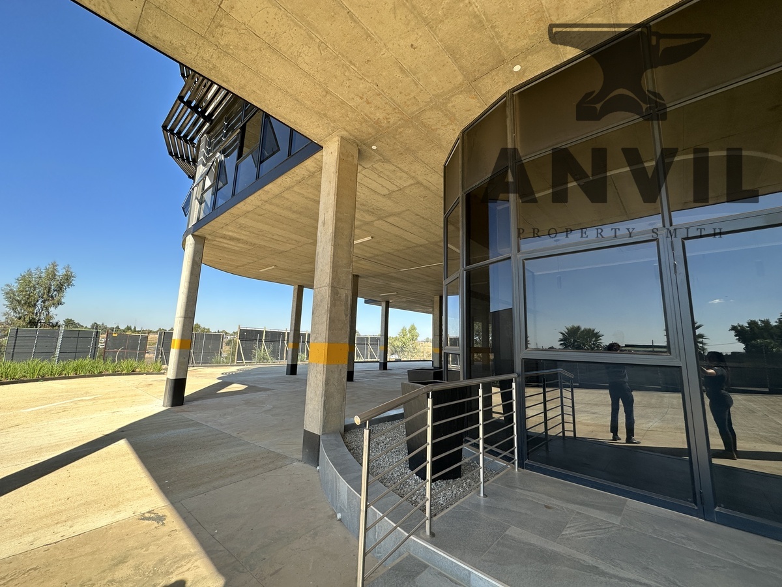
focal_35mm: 14
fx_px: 316
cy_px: 294
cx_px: 391
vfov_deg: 85.7
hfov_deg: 102.1
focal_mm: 2.22
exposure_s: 1/523
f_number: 2.2
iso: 40
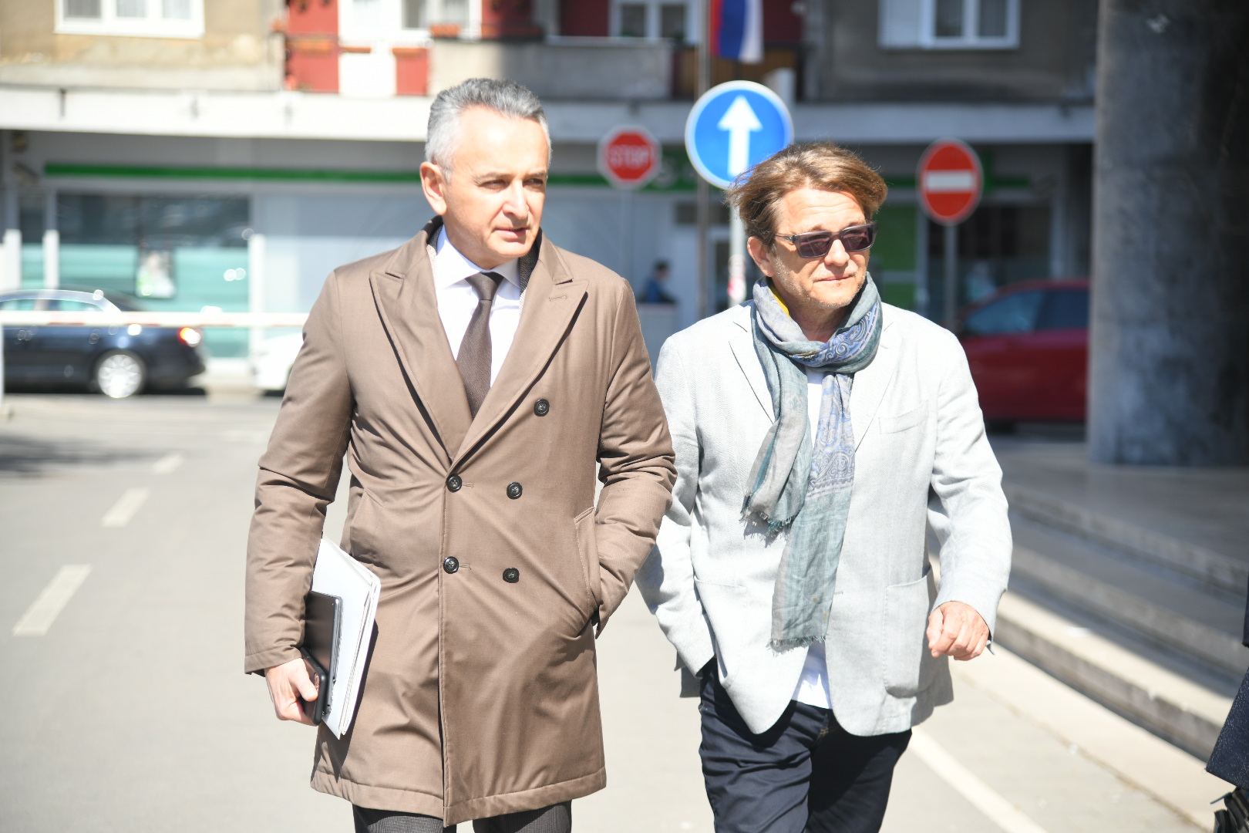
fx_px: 3469
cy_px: 416
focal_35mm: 100
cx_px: 624
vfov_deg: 13.7
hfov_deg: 20.4
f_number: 4
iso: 400
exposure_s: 1/1600
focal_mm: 100
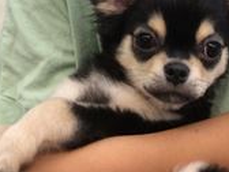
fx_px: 754
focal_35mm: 114
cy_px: -111
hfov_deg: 17.2
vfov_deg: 12.2
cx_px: 161
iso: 50
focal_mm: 3.3
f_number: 2.4
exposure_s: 1/24
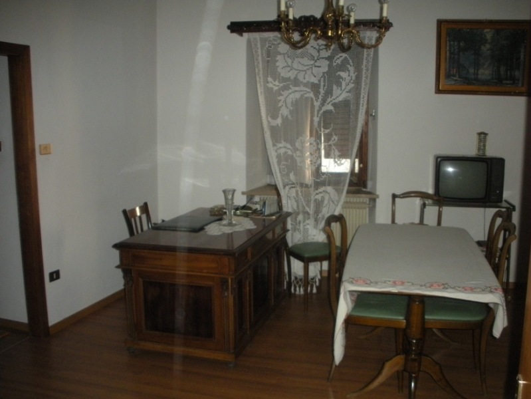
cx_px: 266
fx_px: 537
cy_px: 200
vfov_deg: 40.7
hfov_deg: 52.6
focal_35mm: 35
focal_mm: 6.3
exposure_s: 1/60
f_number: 3.5
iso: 400
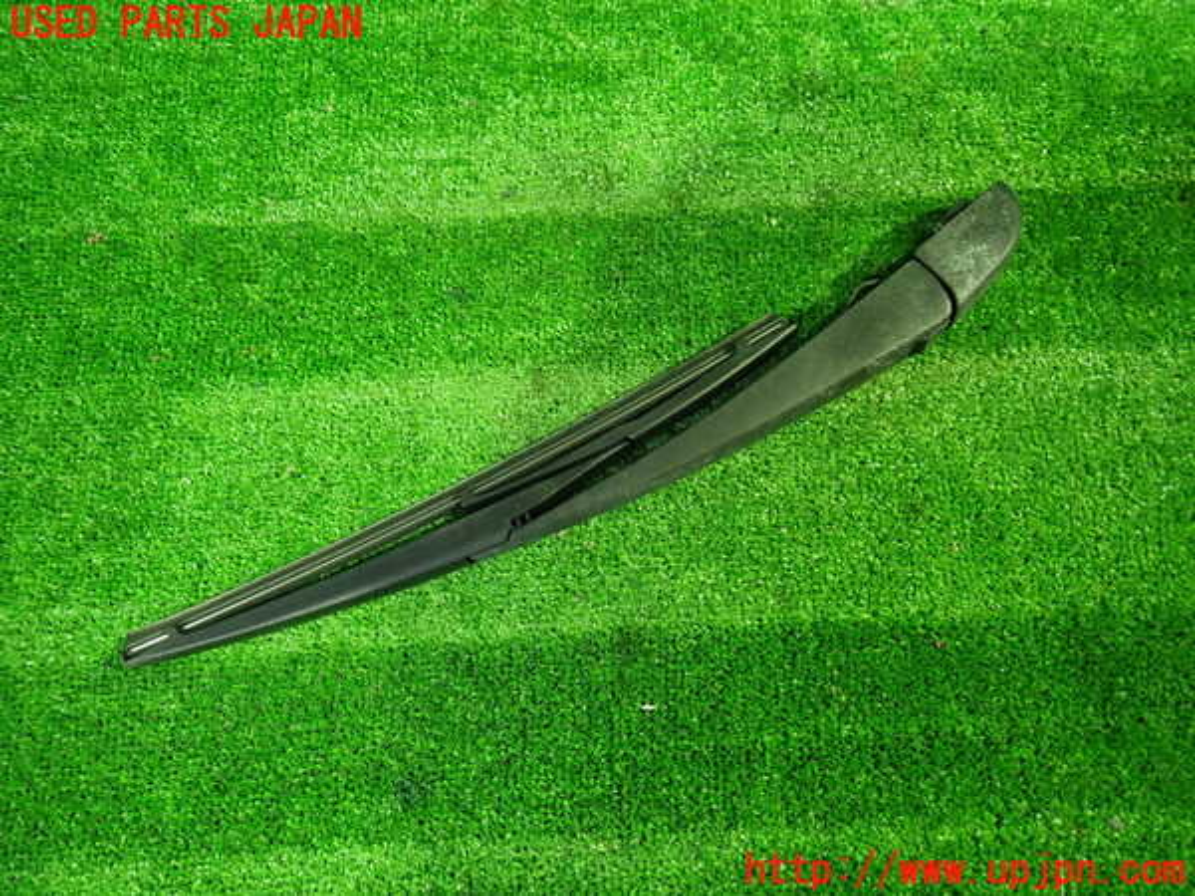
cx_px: 598
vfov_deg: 54.9
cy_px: 448
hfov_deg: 69.4
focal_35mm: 25
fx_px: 863
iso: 640
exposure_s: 1/30
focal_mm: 4.5
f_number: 2
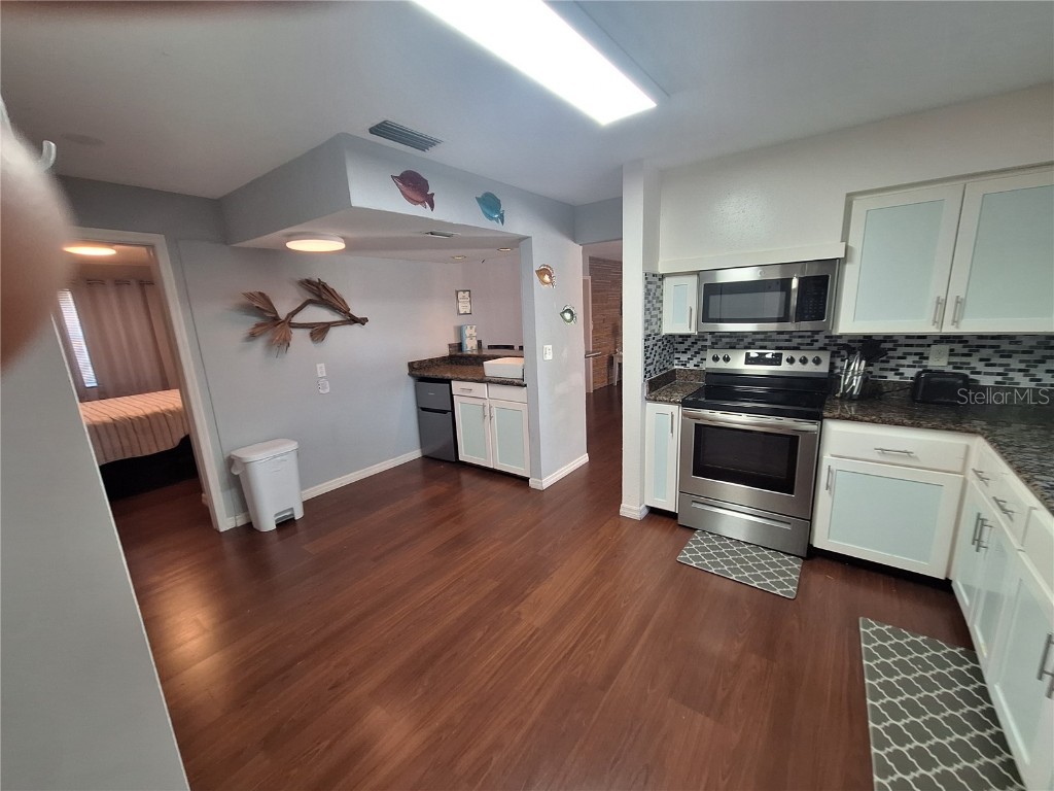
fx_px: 396
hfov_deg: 106.2
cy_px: 396
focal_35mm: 13
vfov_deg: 89.9
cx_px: 527
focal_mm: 1.74
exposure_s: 1/40
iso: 80
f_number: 2.2
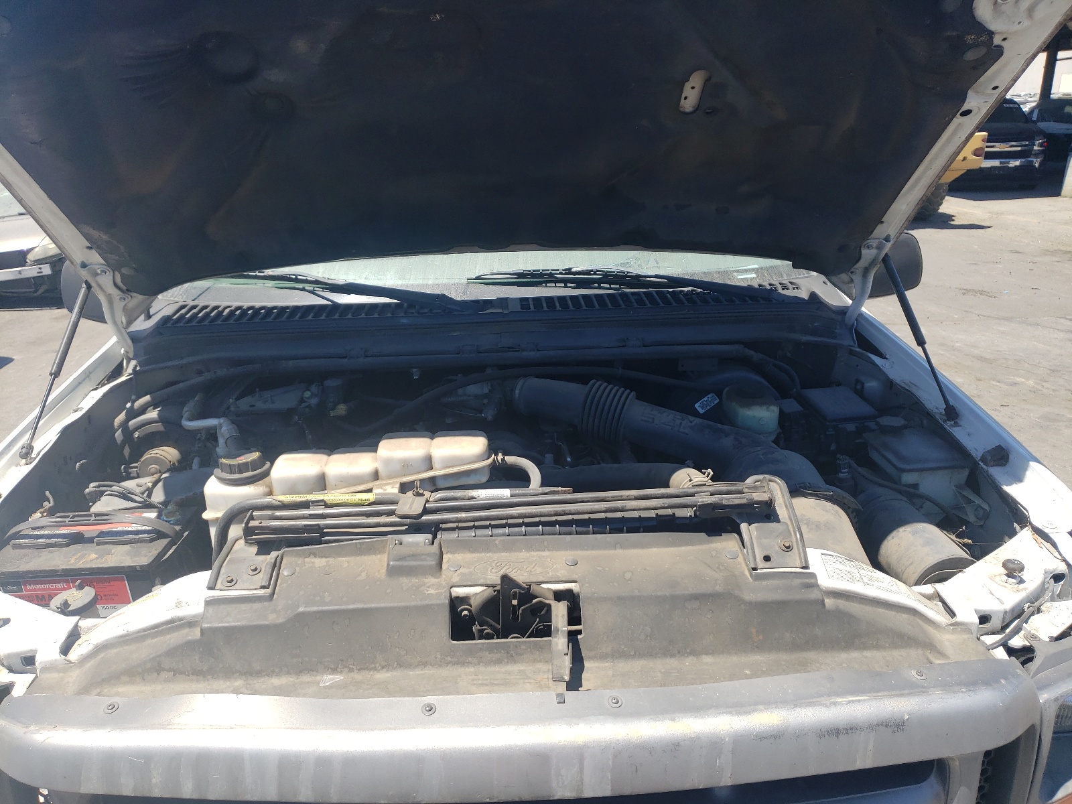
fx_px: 805
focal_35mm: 26
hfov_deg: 67.3
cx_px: 536
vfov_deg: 53.1
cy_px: 402
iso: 50
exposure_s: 1/1667
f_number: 1.5
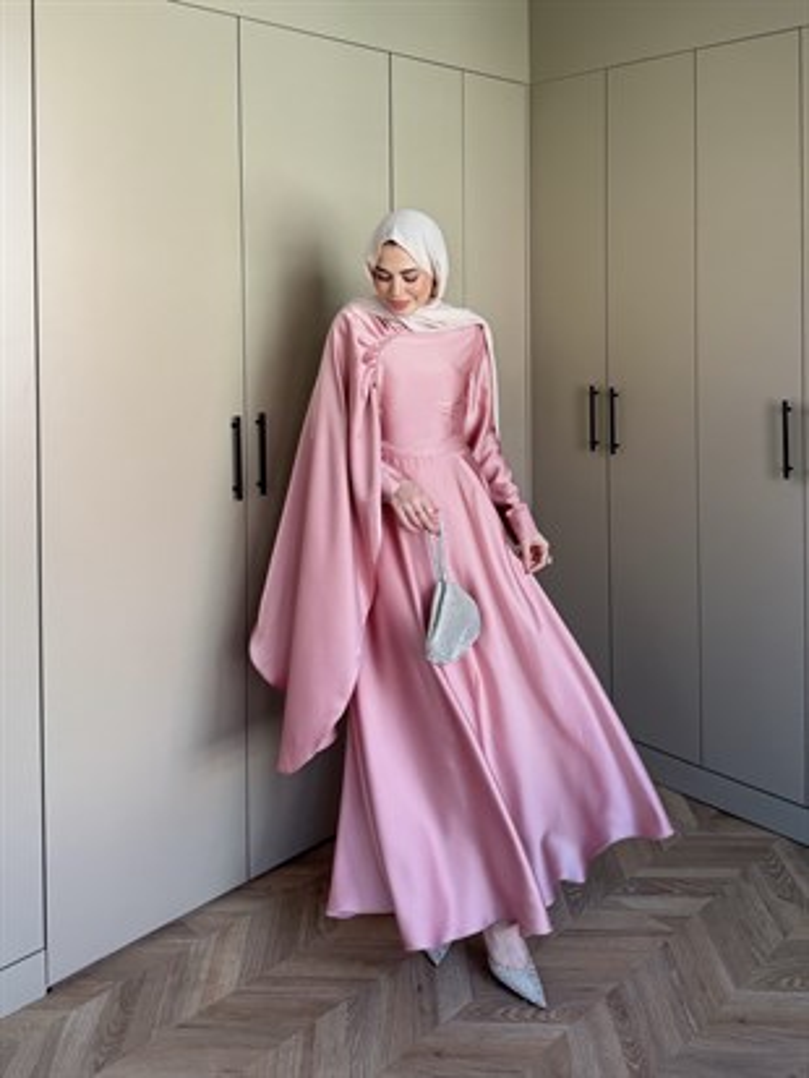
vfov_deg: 71.6
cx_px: 404
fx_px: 747
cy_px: 539
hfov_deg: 56.8
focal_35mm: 24
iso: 50
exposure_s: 1/130
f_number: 1.78
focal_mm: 6.76
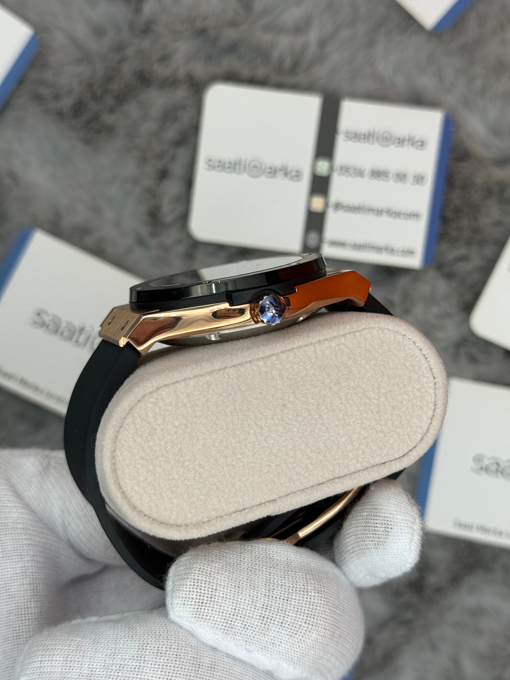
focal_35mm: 48
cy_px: 340
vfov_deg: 39.7
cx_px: 255
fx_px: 943
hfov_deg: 30.3
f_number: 1.78
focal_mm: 6.76
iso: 64
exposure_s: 1/939
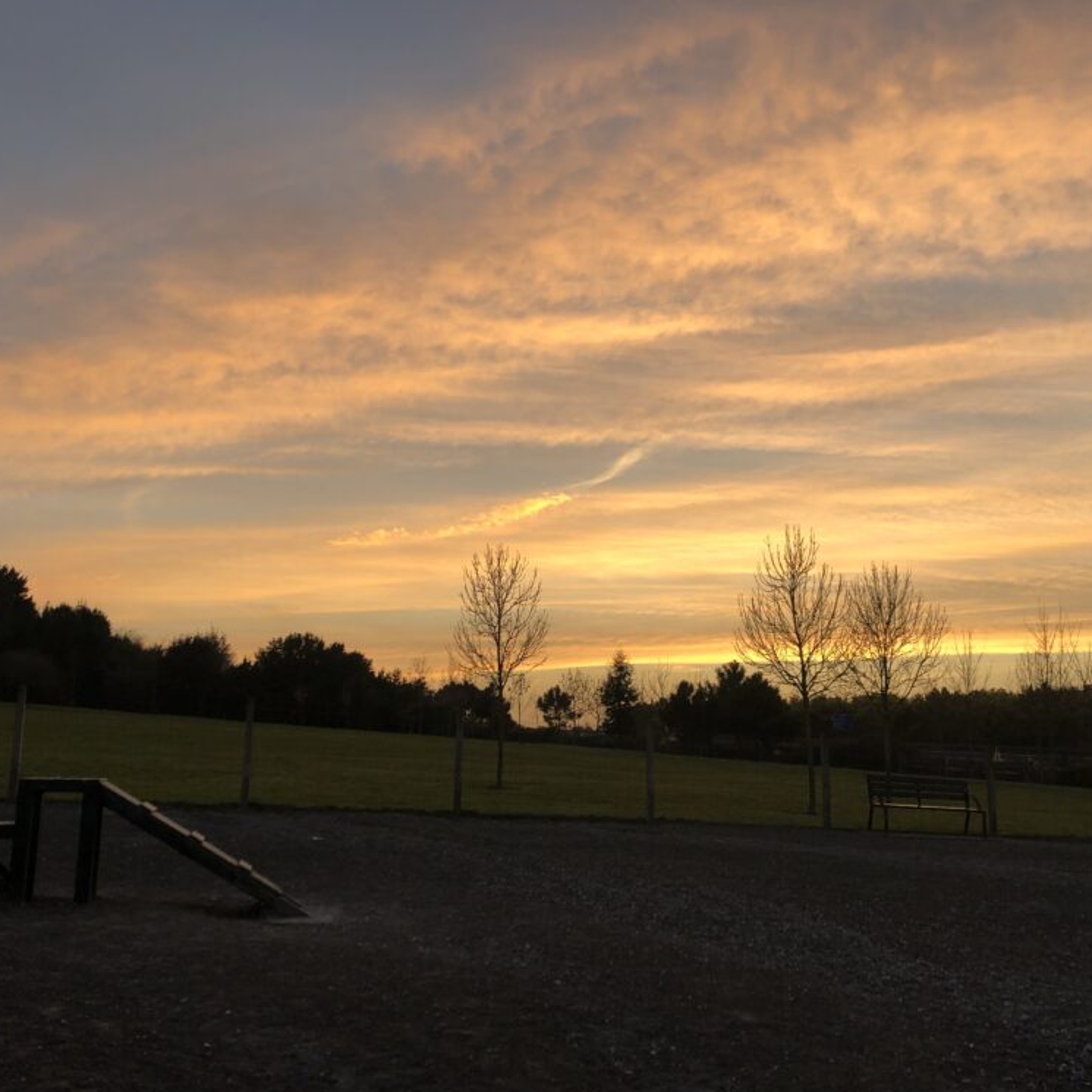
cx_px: 589
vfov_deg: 48.5
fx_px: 1213
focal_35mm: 34
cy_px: 548
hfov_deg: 48.4
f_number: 1.8
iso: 20
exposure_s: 1/193
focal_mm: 4
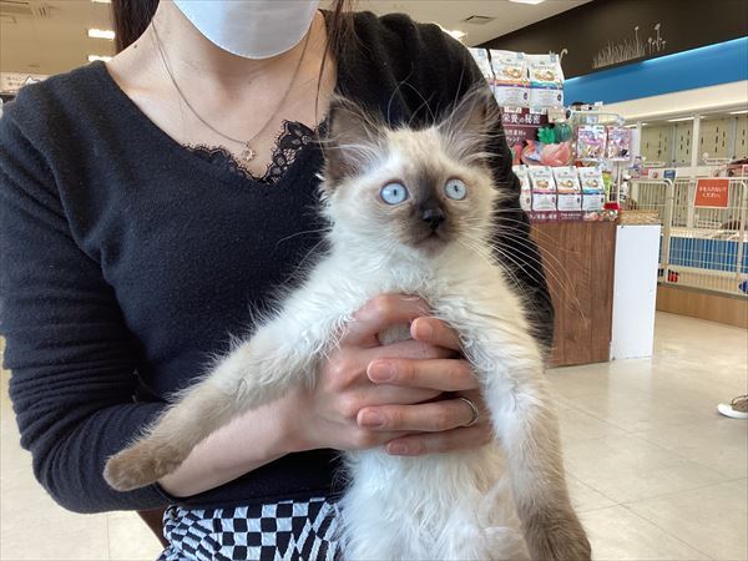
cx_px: 374
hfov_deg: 58.4
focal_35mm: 31
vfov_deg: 45.4
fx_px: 670
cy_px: 280
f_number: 2.4
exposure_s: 1/100
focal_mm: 3.3
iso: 64
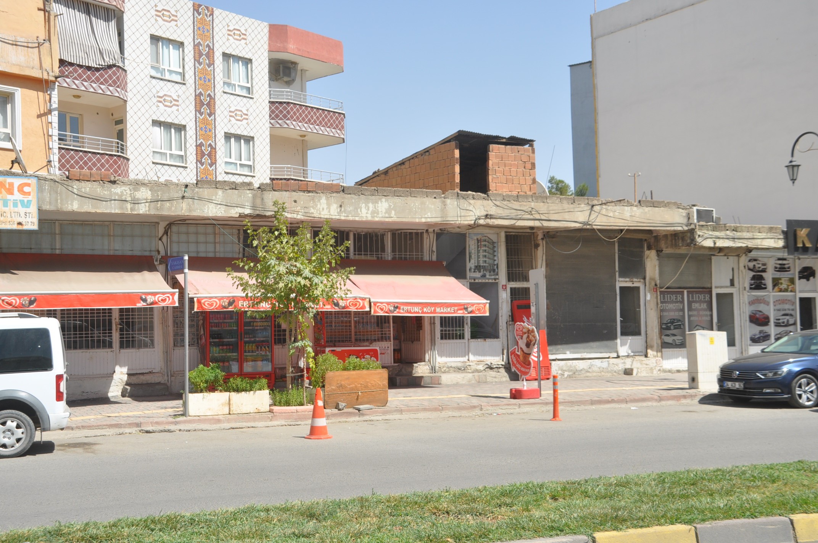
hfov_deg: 43.7
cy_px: 272
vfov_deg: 29.8
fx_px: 1021
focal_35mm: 45
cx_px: 409
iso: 200
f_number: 9
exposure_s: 1/320
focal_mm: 30
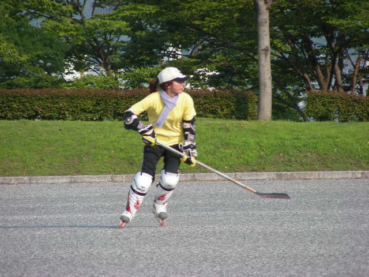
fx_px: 4051
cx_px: 184
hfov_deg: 5.2
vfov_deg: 3.9
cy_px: 138
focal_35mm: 380
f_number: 4
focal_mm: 63.3
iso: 50
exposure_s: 1/304
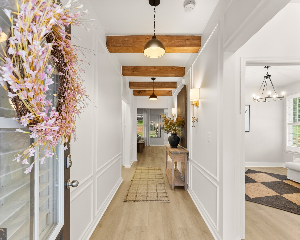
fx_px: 142
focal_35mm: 16
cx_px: 153
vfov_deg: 80.4
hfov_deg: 93.1
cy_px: 118
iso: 800
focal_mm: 14
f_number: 7.1
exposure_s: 1/6
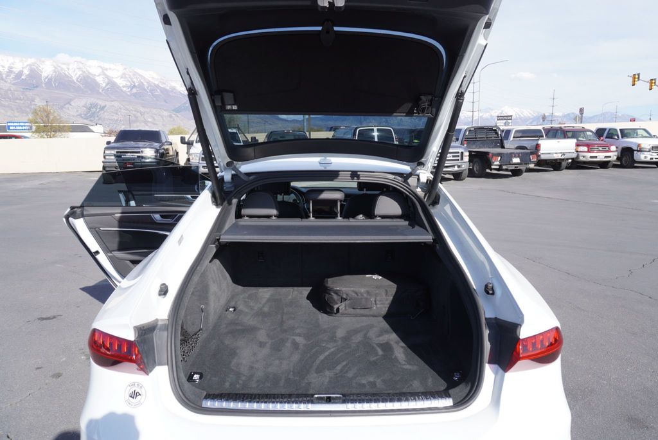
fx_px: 439
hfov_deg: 73.7
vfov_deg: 53.2
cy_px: 220
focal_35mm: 24
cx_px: 329
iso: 100
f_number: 6.3
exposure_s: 1/200
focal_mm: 16
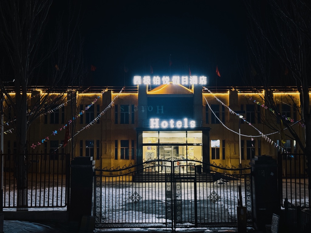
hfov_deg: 39.7
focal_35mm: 48
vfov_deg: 30.3
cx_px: 156
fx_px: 431
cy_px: 116
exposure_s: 1/33
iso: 320
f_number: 1.78
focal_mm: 6.76
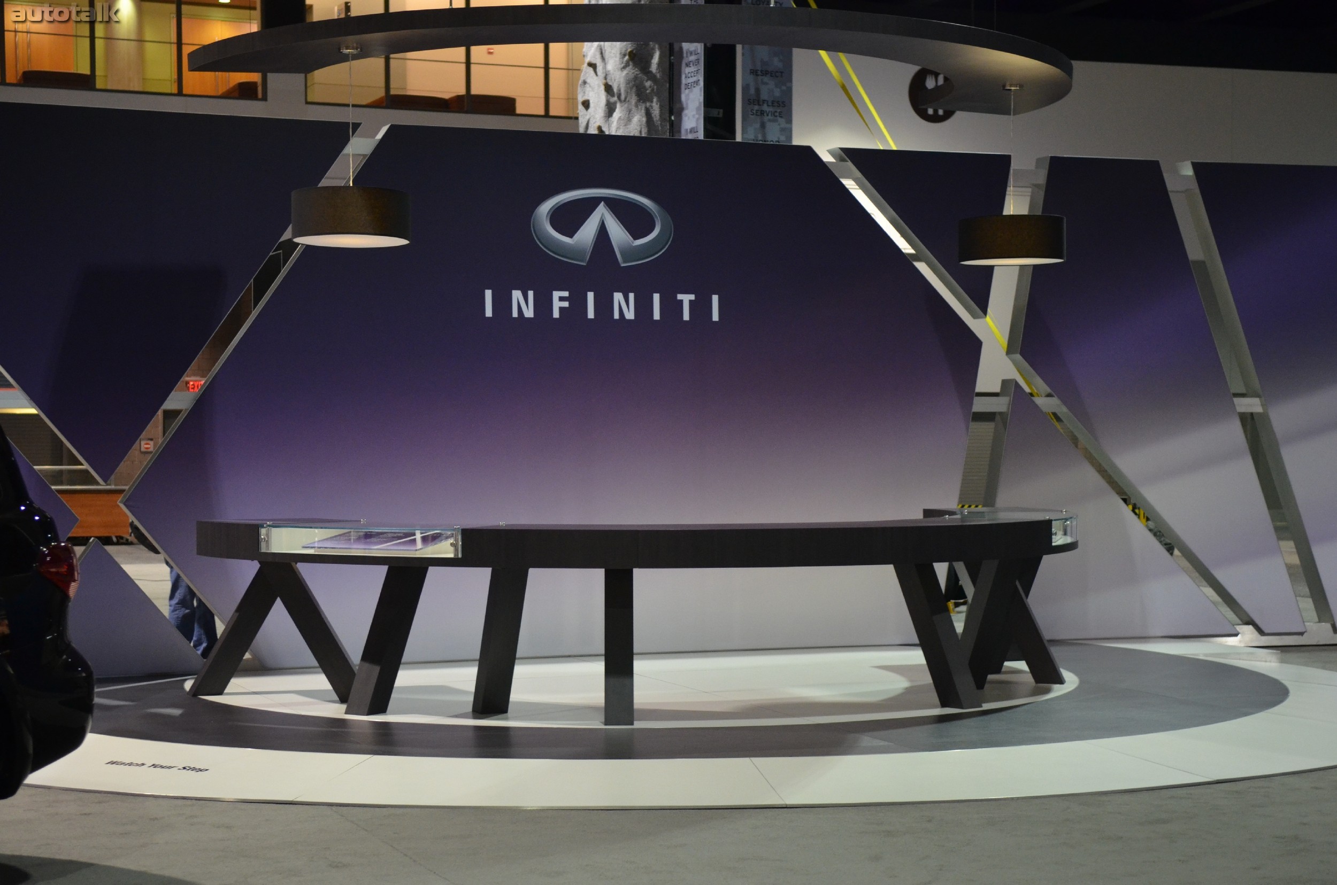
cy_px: 442
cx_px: 668
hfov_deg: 30.6
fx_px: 2446
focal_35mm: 66
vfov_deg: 20.5
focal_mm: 44
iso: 1600
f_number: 2.8
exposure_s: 1/50
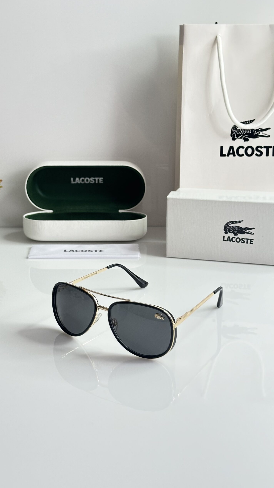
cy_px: 245
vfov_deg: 39.2
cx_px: 123
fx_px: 685
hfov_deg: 22.6
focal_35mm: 53
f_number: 1.78
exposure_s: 1/50
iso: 125
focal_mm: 6.86
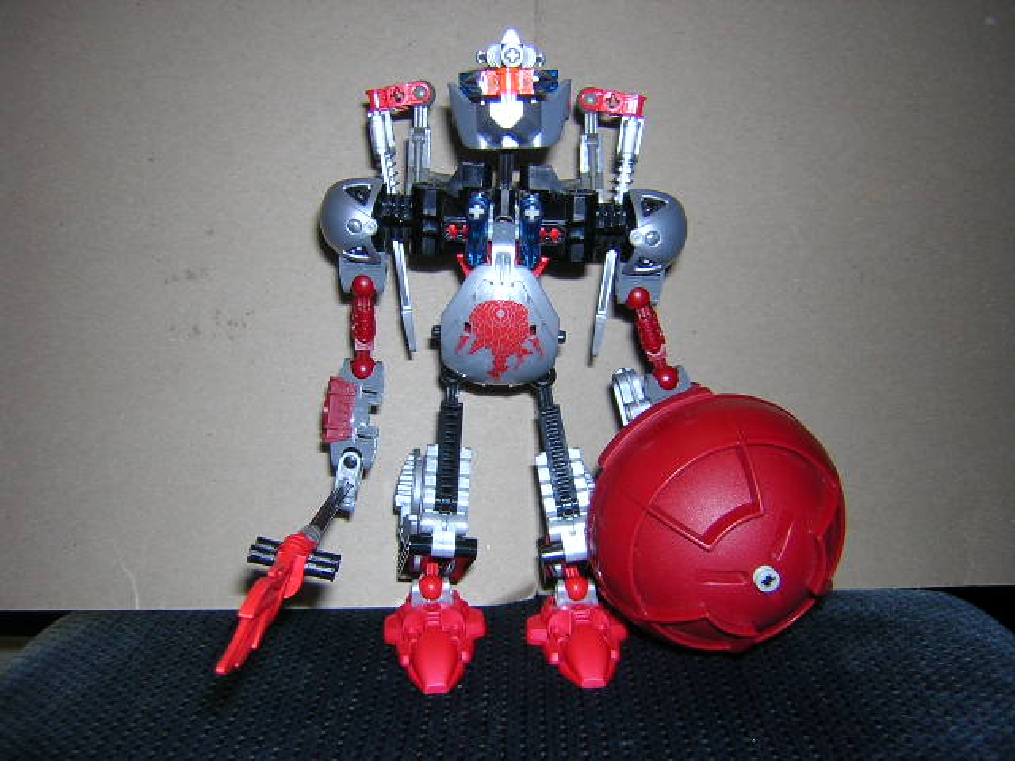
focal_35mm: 36
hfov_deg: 51.4
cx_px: 508
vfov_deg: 39.7
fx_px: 1056
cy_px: 380
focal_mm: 4.7
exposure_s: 1/60.1
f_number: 2.6
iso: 100
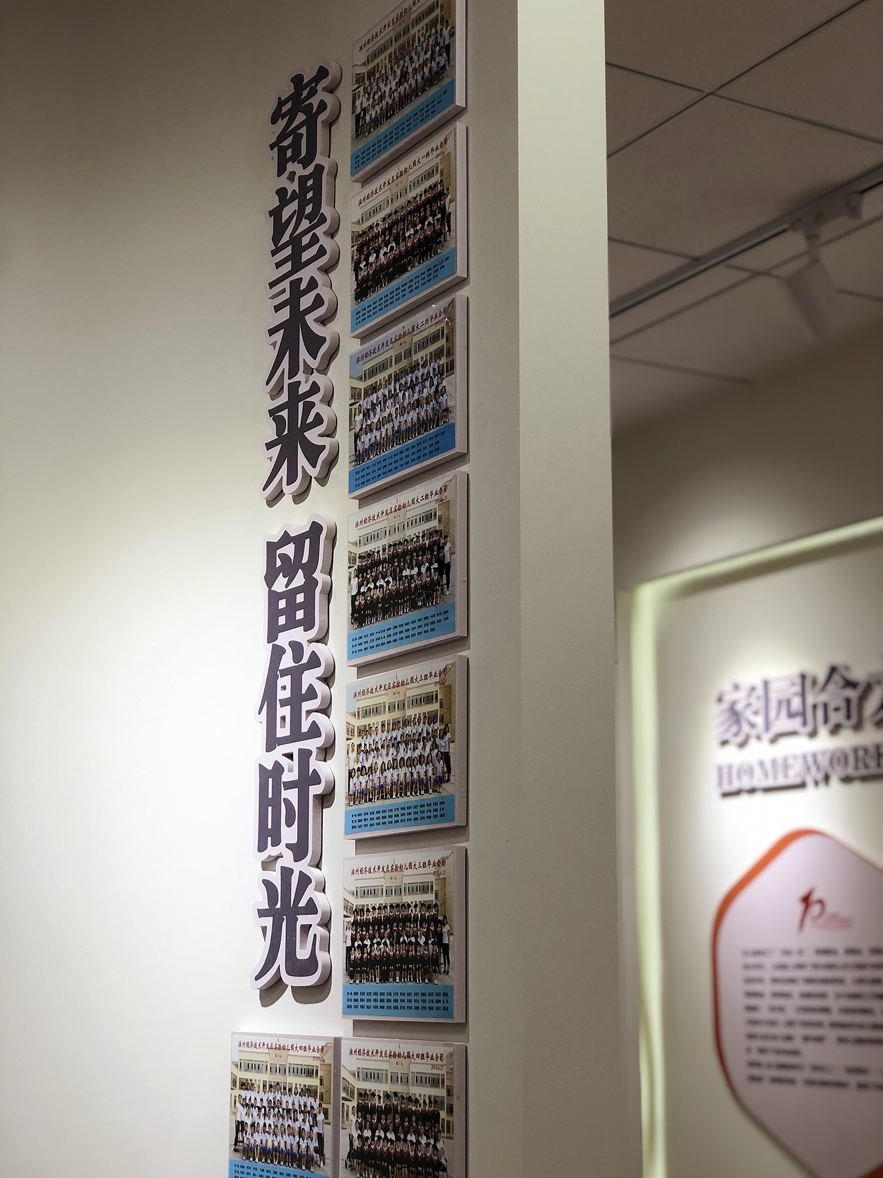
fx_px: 1939
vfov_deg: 33.8
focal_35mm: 57
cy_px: 589
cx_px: 442
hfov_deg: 25.7
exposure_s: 1/33
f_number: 2.8
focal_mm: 6.6
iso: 20
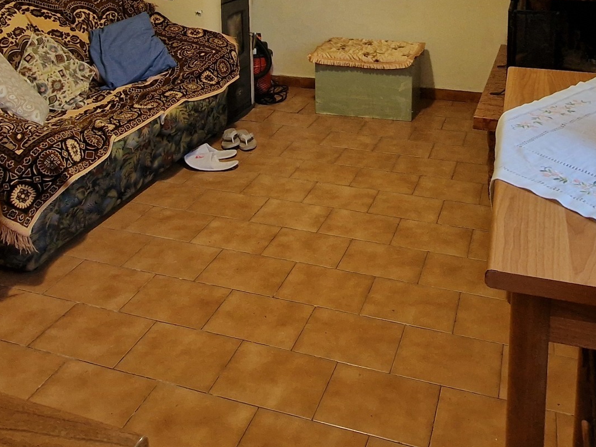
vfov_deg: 39.2
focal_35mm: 31
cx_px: 376
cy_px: -16
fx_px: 534
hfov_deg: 57.6
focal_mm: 2.2
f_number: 2.2
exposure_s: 1/60
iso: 320
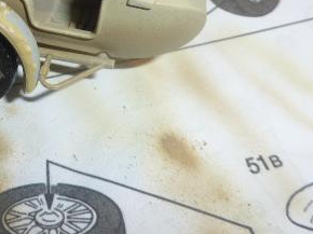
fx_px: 479
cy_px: 3
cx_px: 32
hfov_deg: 34.2
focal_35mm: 53
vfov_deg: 26.1
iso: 100
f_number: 3.3
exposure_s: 1/60
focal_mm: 4.3
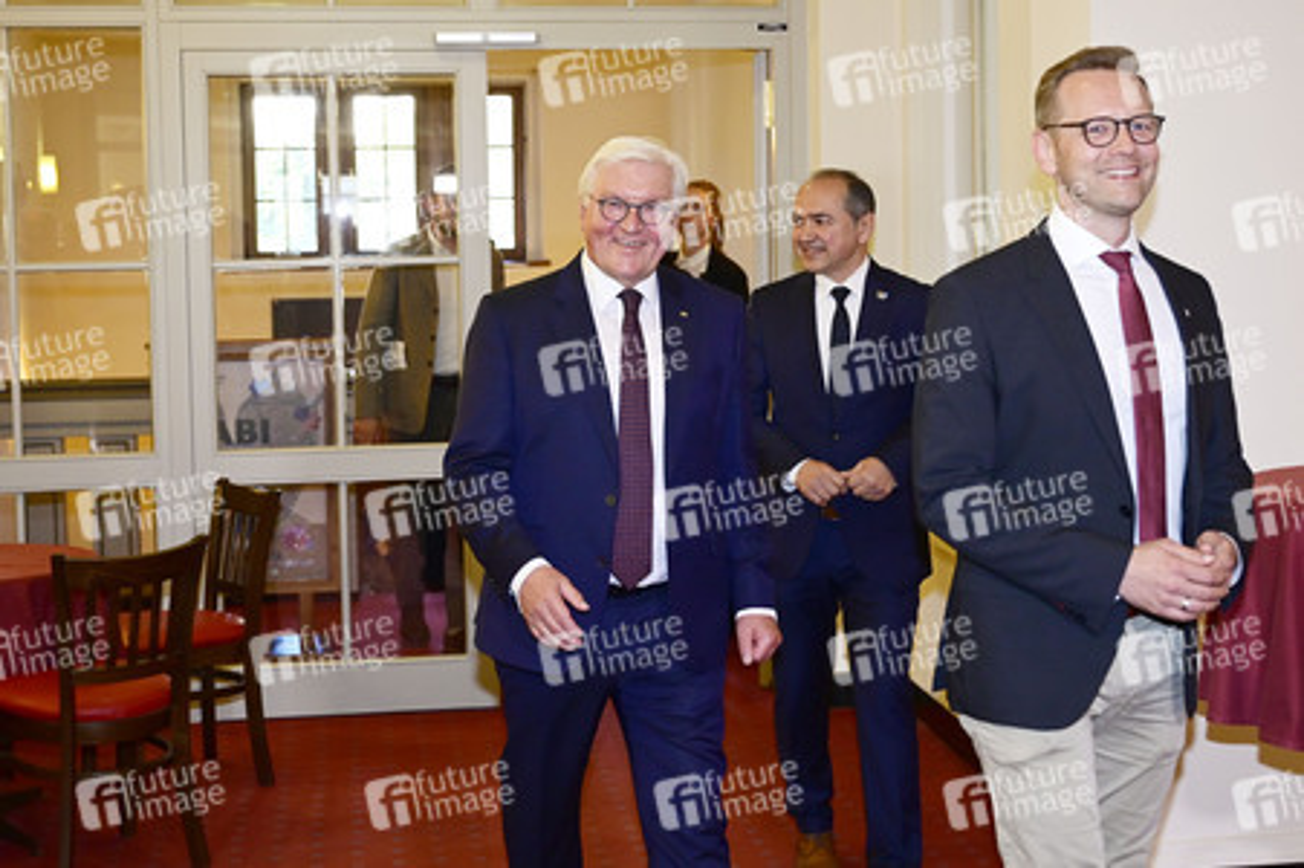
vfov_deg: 31.8
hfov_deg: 46.4
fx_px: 1520
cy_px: 434
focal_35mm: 42
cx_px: 652
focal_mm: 42
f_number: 3.5
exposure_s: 1/200
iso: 1600
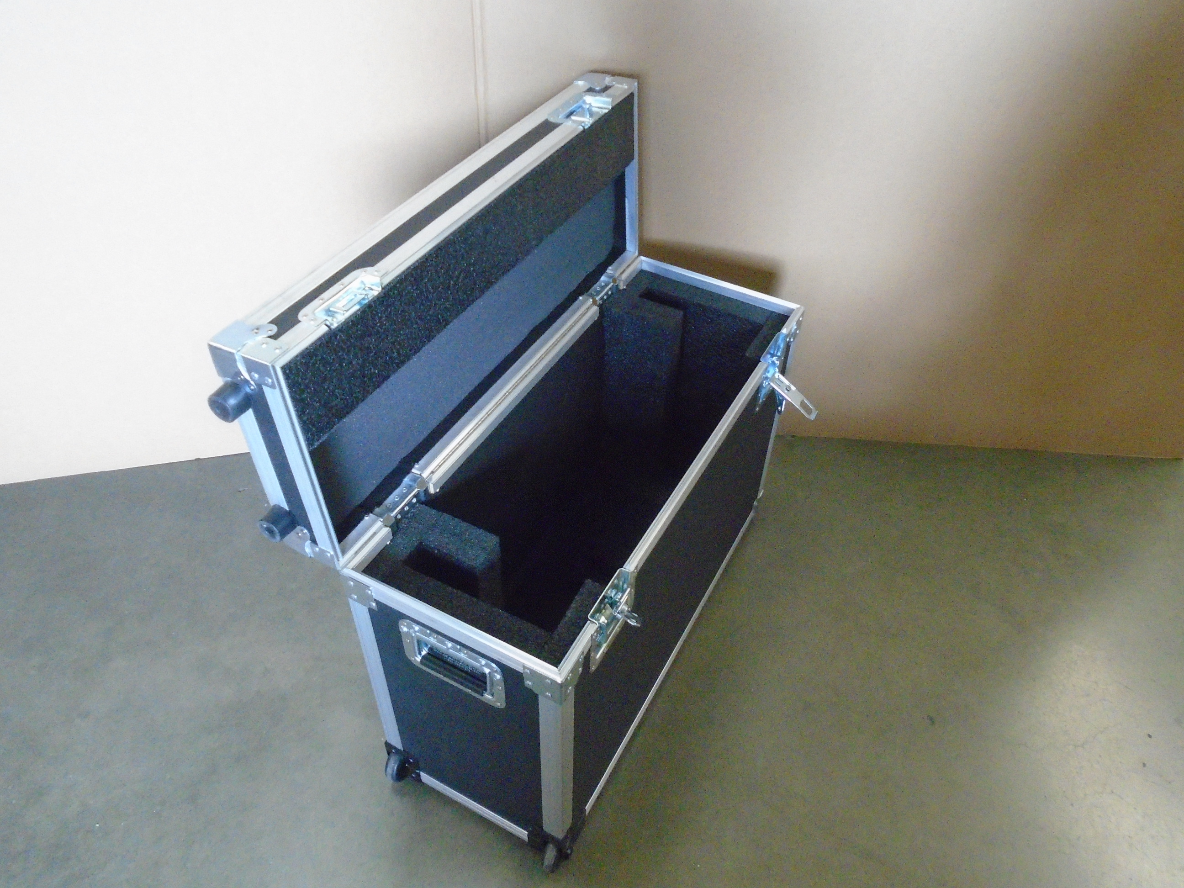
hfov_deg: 67.3
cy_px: 444
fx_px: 889
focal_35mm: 26
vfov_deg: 53.1
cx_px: 592
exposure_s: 1/30
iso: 800
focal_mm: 4.6
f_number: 3.2
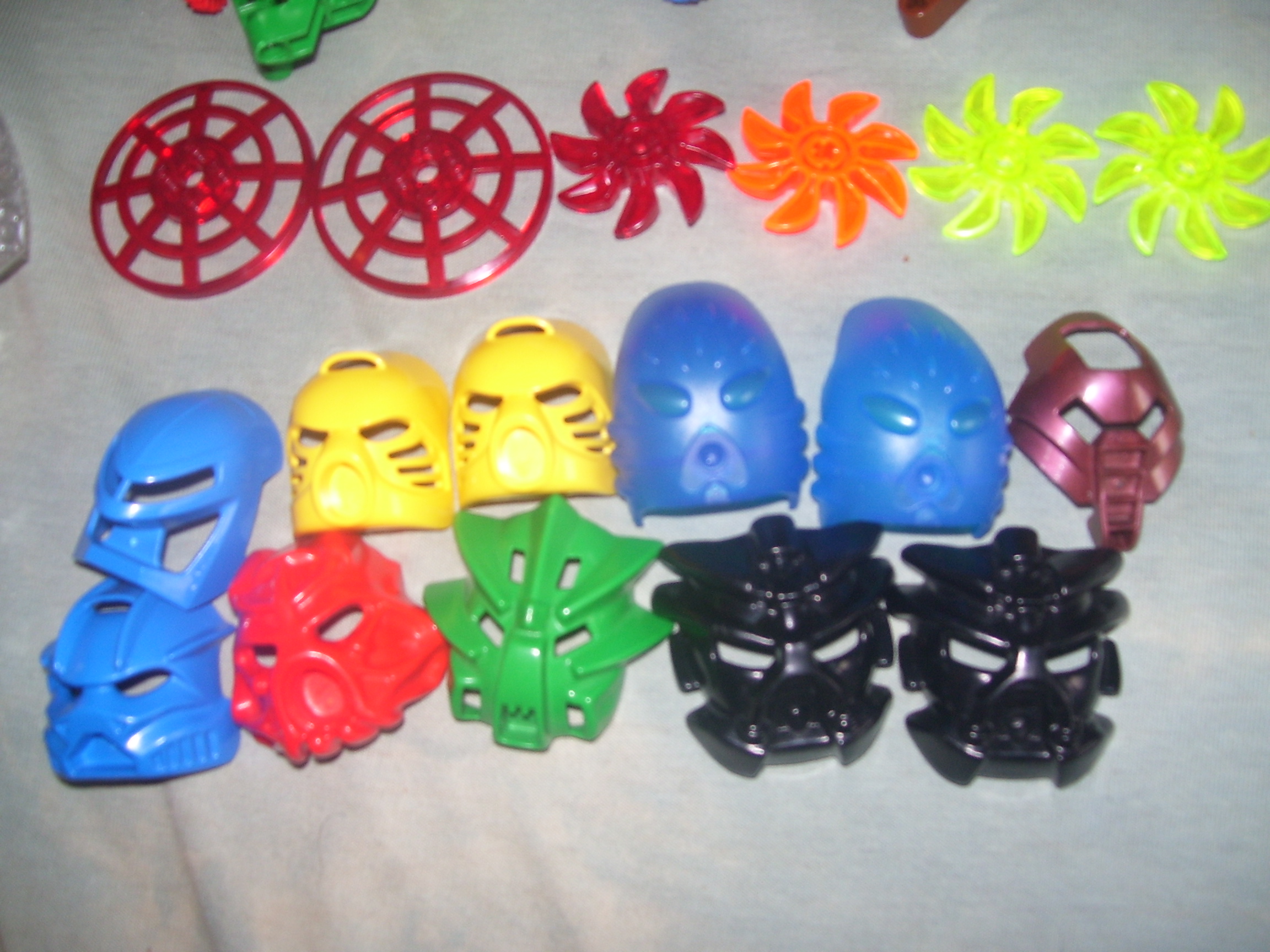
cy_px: 476
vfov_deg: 39.7
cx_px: 635
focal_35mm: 36
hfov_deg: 51.4
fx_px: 1321
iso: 80
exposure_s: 1/60
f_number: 2.7
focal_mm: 6
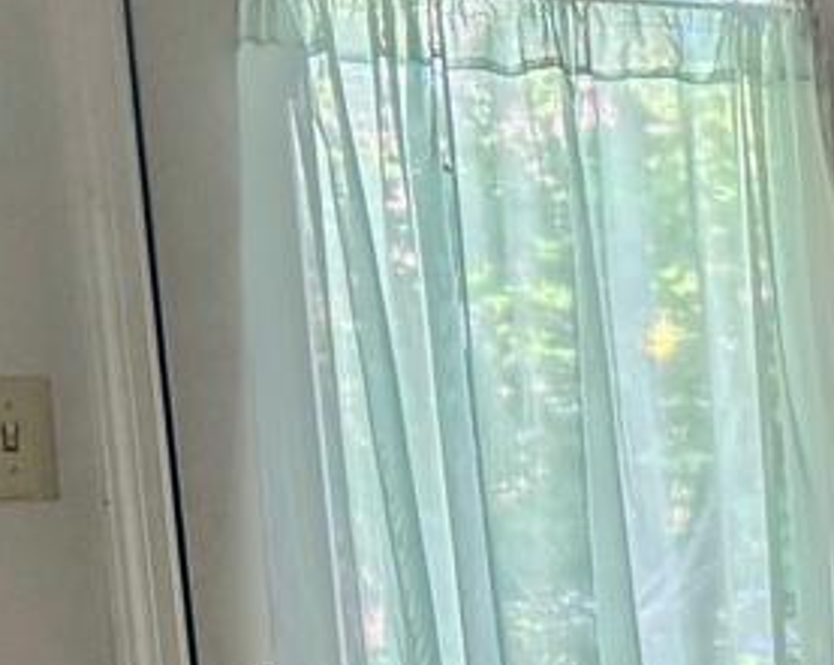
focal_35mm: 122
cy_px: 843
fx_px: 3008
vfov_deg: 12.3
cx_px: 1942
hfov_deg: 12.6
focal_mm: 6.76
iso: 500
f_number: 1.78
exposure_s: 1/60
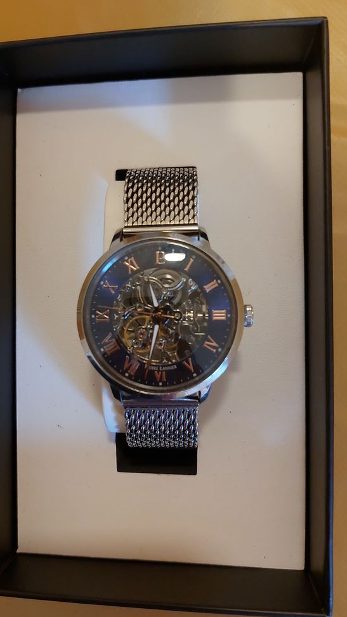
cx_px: 146
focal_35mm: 28
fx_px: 458
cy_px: 308
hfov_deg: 41.4
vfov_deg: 67.9
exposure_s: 1/50
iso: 379
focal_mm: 5.23
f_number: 1.8
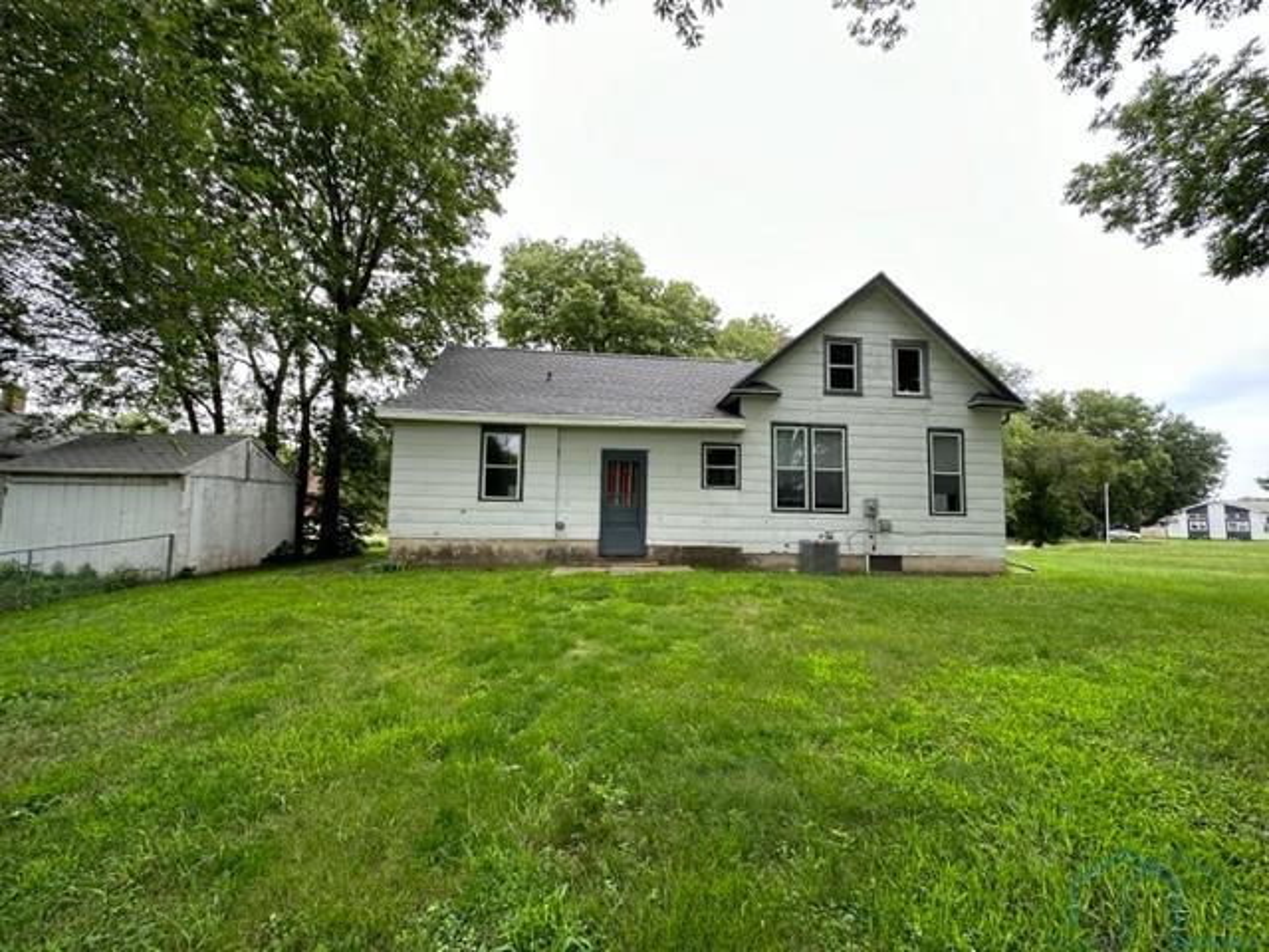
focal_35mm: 14
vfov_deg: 85.7
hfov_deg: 102.1
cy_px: 476
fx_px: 513
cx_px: 634
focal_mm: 2.22
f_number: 2.2
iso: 40
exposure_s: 1/219
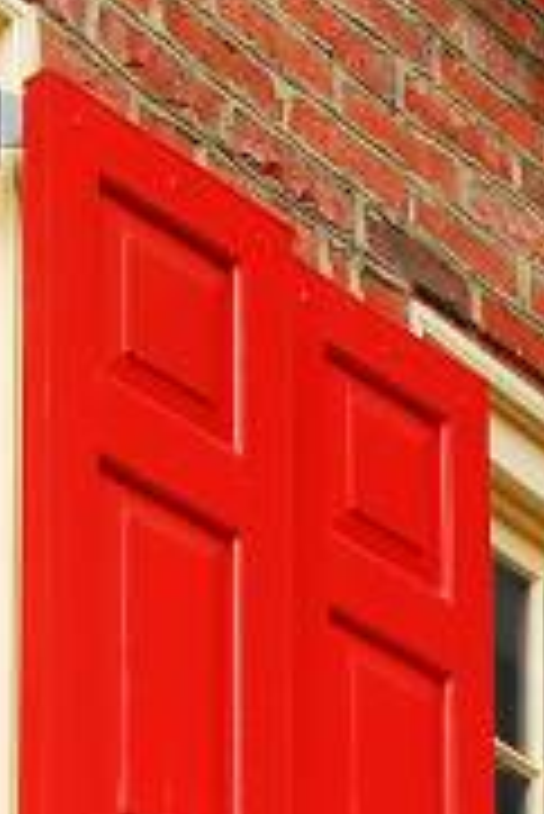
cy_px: 2874
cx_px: 922
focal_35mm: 237
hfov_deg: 5.7
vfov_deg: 7.2
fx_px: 5361
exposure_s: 1/6
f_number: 8
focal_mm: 22
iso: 250
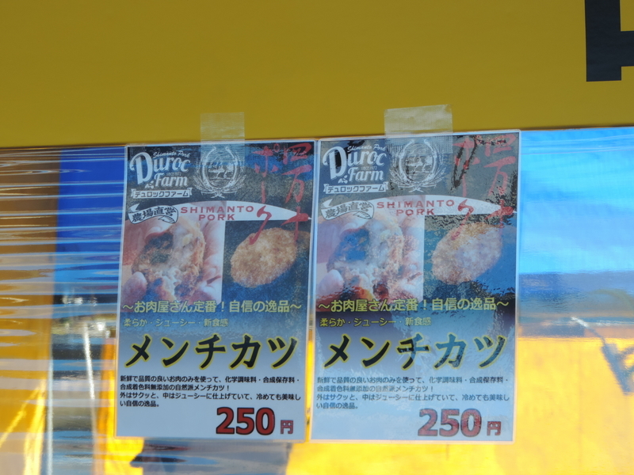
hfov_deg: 13.6
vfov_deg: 10.2
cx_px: 317
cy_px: 238
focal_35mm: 145
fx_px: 2656
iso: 80
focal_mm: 25.8
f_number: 4.4
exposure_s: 1/160
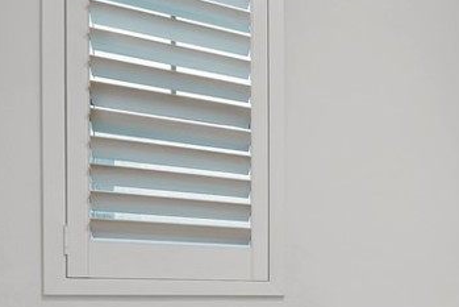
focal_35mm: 44
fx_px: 561
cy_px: 312
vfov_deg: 28.5
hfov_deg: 37.1
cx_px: 509
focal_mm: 10
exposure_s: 1/20
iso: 100
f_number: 5.6
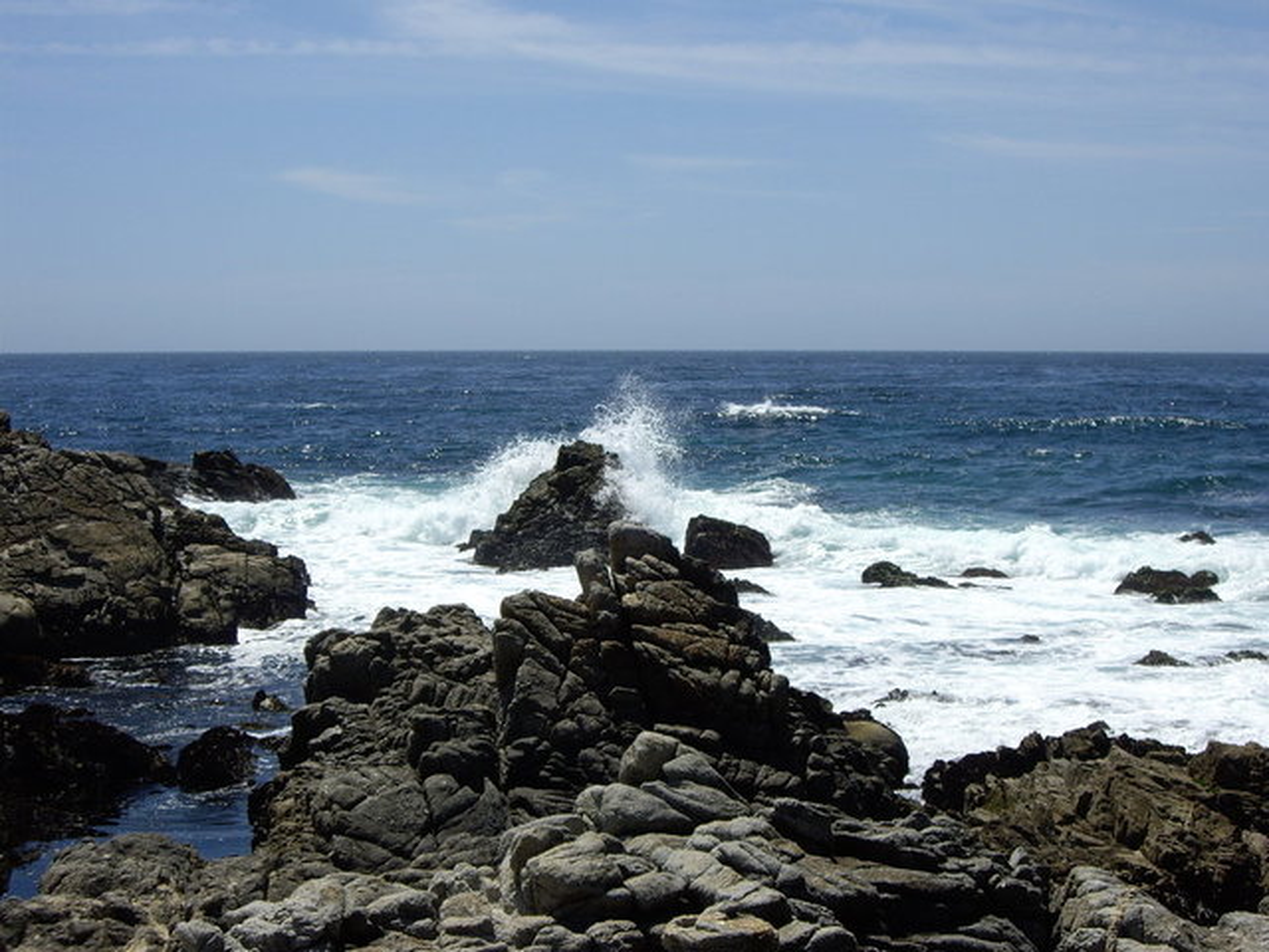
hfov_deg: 29.4
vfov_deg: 22.3
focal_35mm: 66
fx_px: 2420
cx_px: 634
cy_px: 476
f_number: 5.8
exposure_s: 1/400
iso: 50
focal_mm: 10.7
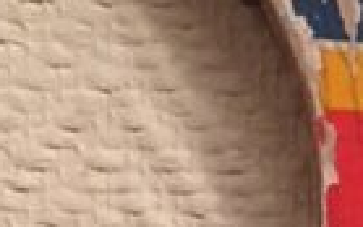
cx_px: 426
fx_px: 1405
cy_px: 412
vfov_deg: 8.8
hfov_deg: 14.3
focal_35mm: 142
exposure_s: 1/33
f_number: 2.2
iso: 250
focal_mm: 4.15
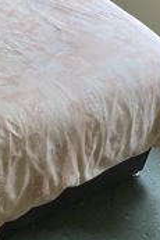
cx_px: -88
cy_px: -92
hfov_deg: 15.2
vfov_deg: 21.7
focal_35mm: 82
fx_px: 548
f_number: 1.8
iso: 125
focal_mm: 4.25
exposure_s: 1/80
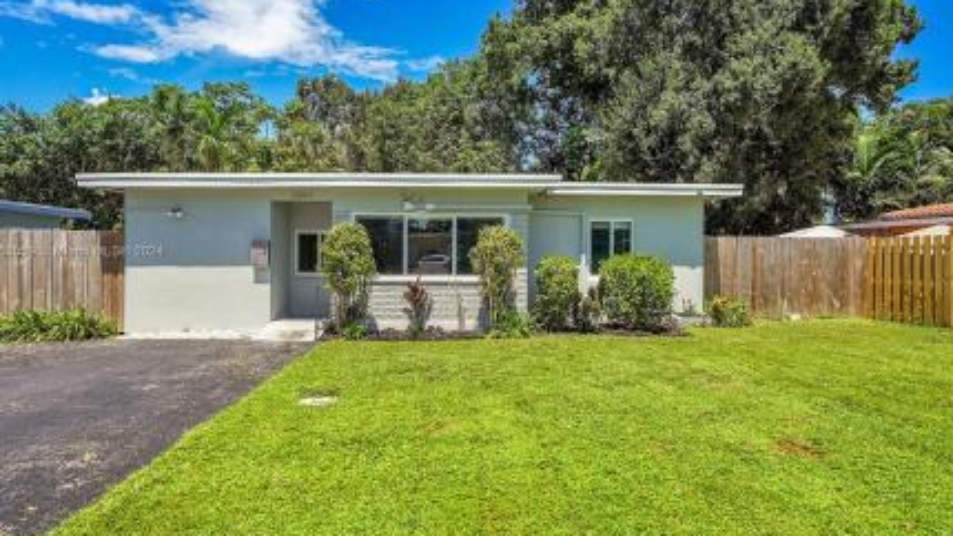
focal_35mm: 23
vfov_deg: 49.5
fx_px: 581
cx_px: 463
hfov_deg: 78.7
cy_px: 252
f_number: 8
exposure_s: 1/800
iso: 400
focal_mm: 21
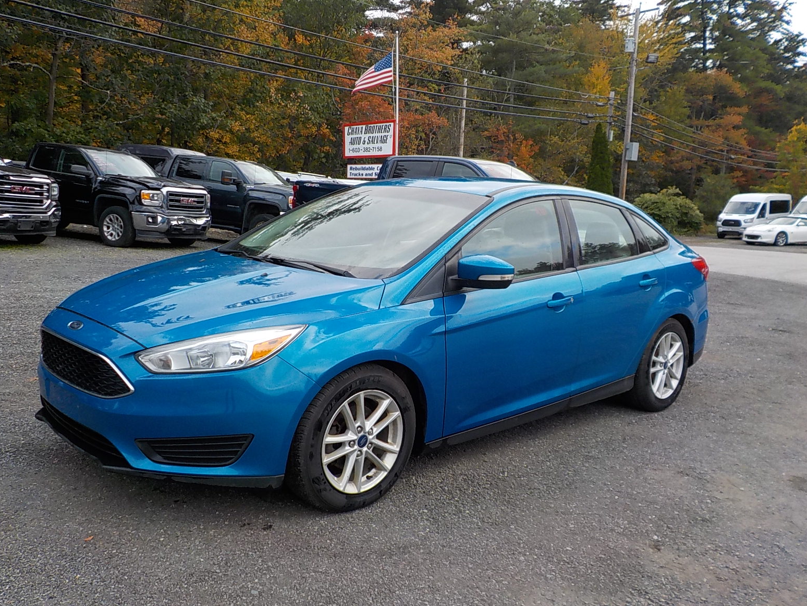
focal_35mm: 31
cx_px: 404
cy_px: 310
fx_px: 723
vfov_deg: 45.4
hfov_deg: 58.4
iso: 125
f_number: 3.3
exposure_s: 1/200
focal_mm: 4.1
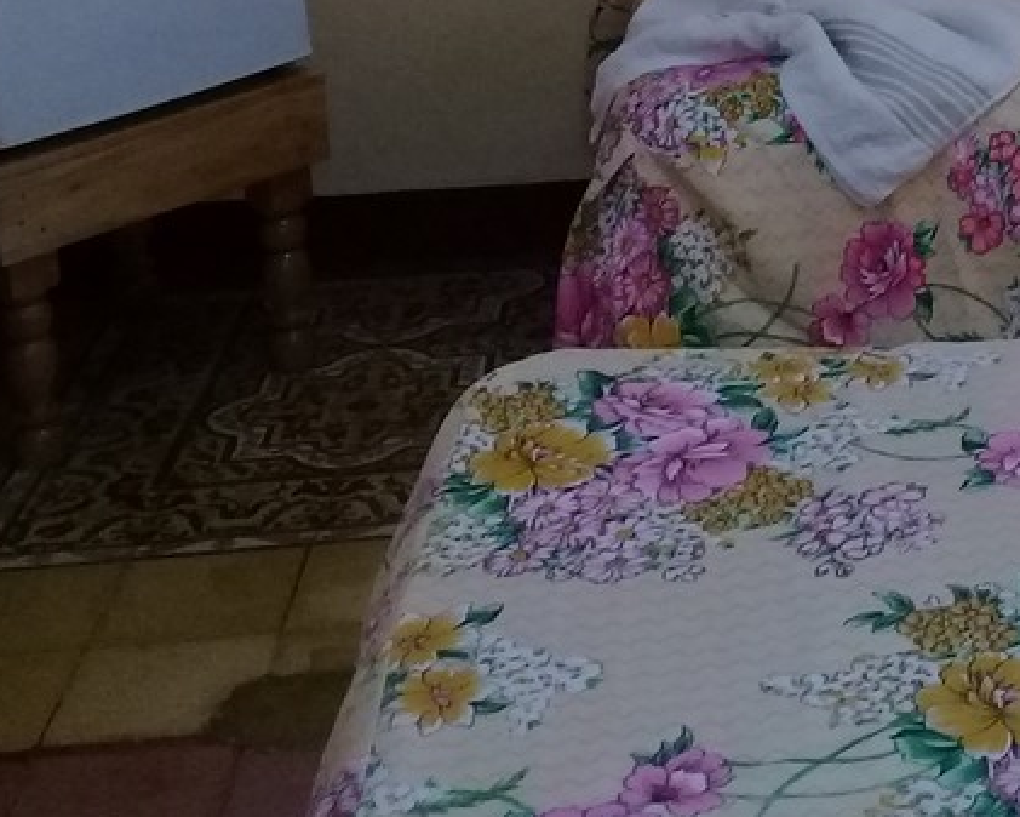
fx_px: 2778
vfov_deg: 15.8
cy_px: -257
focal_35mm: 92
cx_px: 1107
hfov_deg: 19.9
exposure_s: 1/33
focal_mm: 3.3
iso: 160
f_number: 2.2
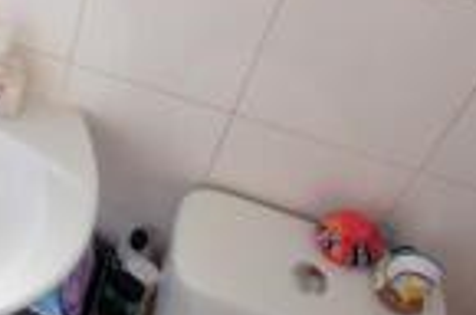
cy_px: -149
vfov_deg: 20.5
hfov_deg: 27.4
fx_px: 750
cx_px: -190
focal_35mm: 57
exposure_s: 1/40
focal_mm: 11.5
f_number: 5
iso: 1000
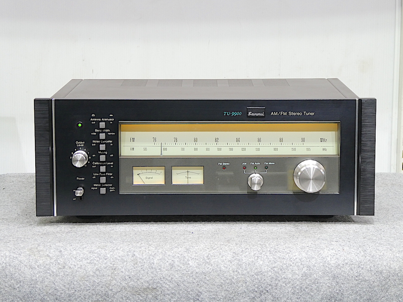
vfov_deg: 15.1
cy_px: 151
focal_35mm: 98
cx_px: 202
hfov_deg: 20.0
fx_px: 1141
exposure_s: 1/6
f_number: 5
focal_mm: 17.5
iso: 200
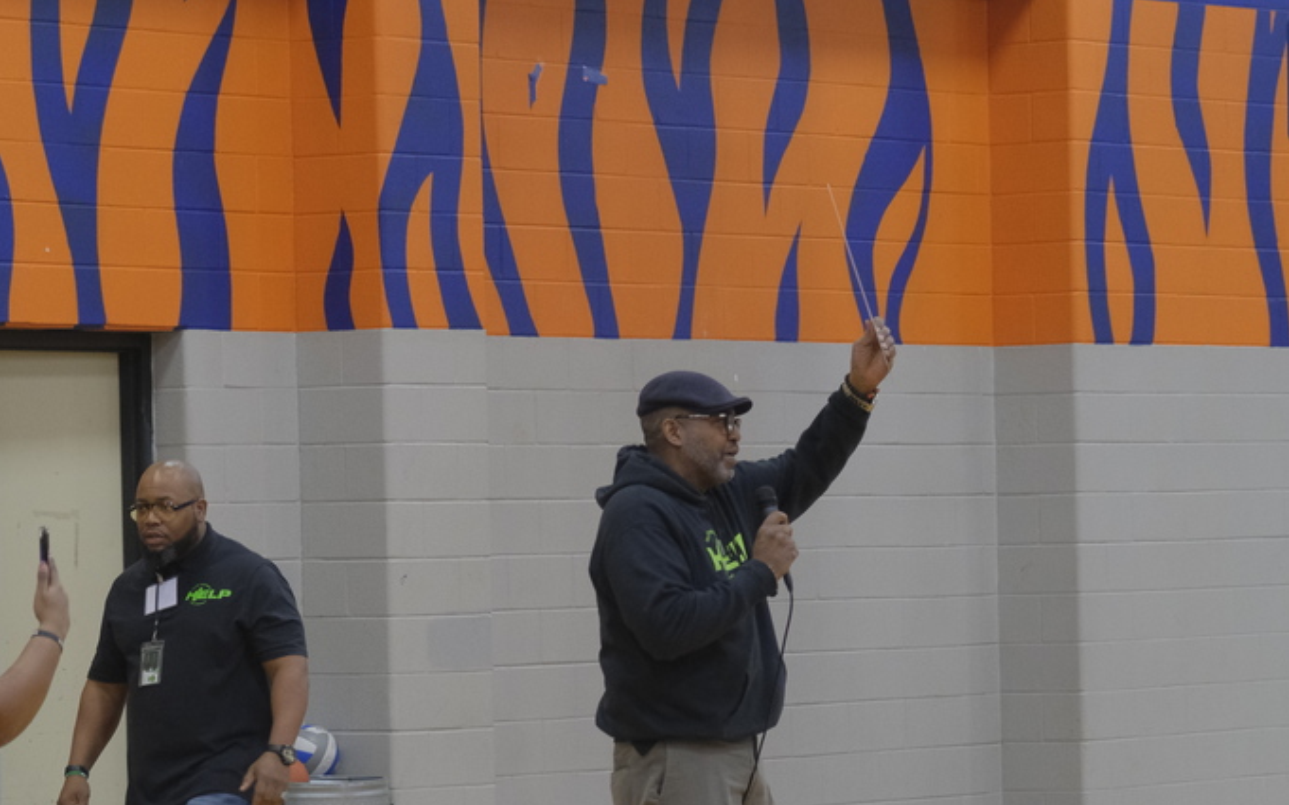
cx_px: 644
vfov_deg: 7.1
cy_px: 559
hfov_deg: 11.4
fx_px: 6461
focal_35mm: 184
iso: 2500
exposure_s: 1/120
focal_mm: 80
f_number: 4
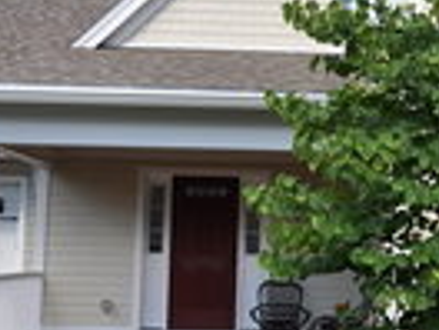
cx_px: 336
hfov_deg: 30.2
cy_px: 168
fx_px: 799
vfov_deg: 23.3
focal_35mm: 63
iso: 250
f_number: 8
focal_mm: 12
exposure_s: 1/250
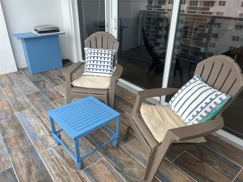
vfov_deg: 53.1
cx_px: 122
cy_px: 91
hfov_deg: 67.3
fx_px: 183
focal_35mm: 26
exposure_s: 1/120
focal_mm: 5.7
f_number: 1.5
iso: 64
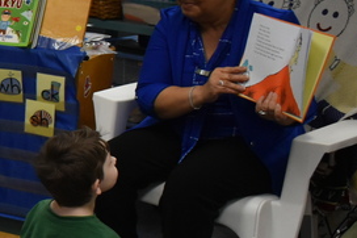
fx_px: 1120
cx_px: -274
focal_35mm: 113
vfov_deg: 12.1
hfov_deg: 15.6
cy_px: 123
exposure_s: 1/125
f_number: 3.5
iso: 1100
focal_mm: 20
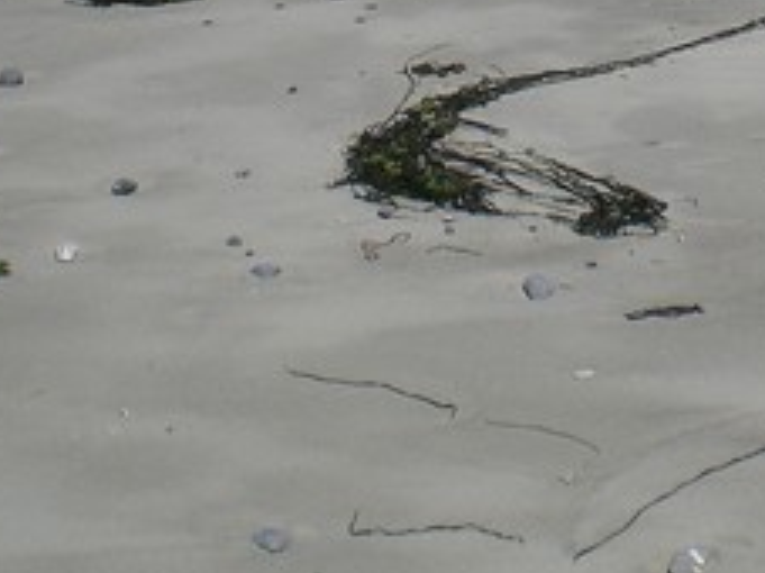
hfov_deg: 18.3
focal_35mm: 107
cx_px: 543
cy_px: -158
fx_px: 2363
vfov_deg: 13.4
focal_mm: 6.3
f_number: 4.4
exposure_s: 1/1000
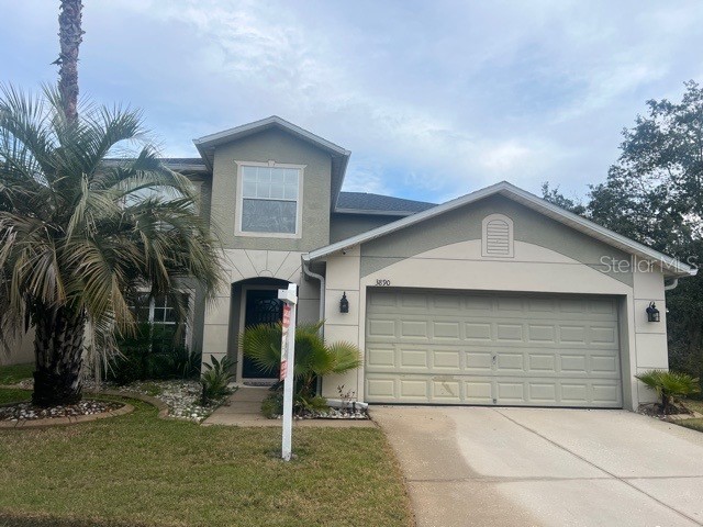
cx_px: 352
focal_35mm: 26
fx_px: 528
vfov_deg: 53.1
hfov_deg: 67.3
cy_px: 264
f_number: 1.5
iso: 50
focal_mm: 5.7
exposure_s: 1/1901
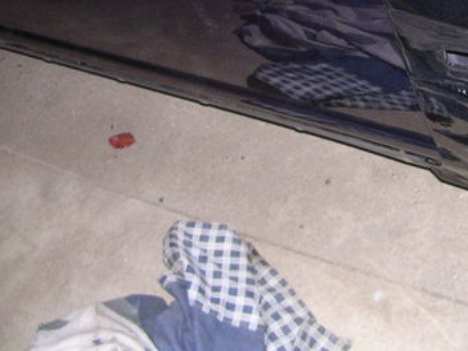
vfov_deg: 20.9
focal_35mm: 69
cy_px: 48
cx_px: 413
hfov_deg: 27.2
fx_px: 933
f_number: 2.8
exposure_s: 1/60.1
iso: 316
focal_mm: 5.8
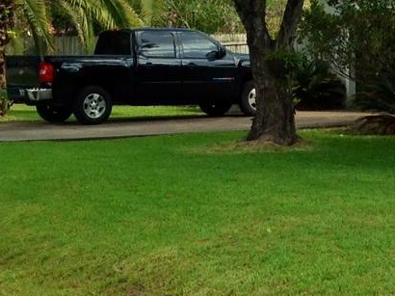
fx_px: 1882
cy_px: 93
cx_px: 423
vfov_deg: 9.0
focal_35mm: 165
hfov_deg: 11.8
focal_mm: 4.12
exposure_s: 1/526
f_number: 2.4
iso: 50
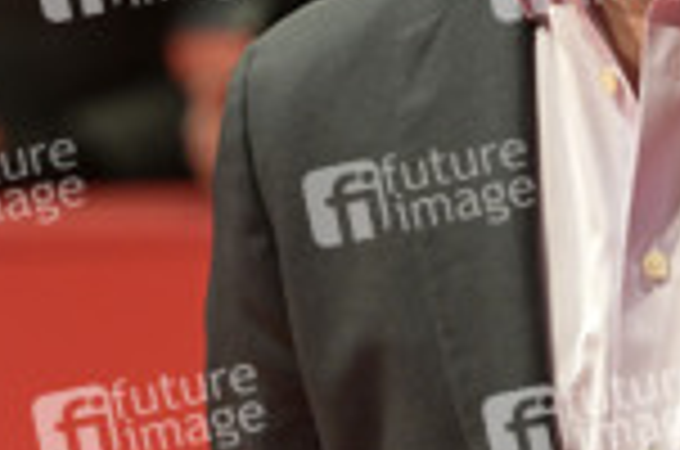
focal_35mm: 448
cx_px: 480
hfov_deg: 4.6
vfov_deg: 3.0
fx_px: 8444
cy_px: -144
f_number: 4.5
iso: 2000
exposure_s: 1/250
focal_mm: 150
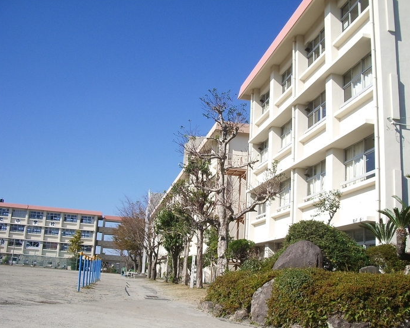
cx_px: 215
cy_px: 163
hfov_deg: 49.1
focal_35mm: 37
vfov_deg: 40.1
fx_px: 449
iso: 80
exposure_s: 1/640
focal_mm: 5.8
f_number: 4.3
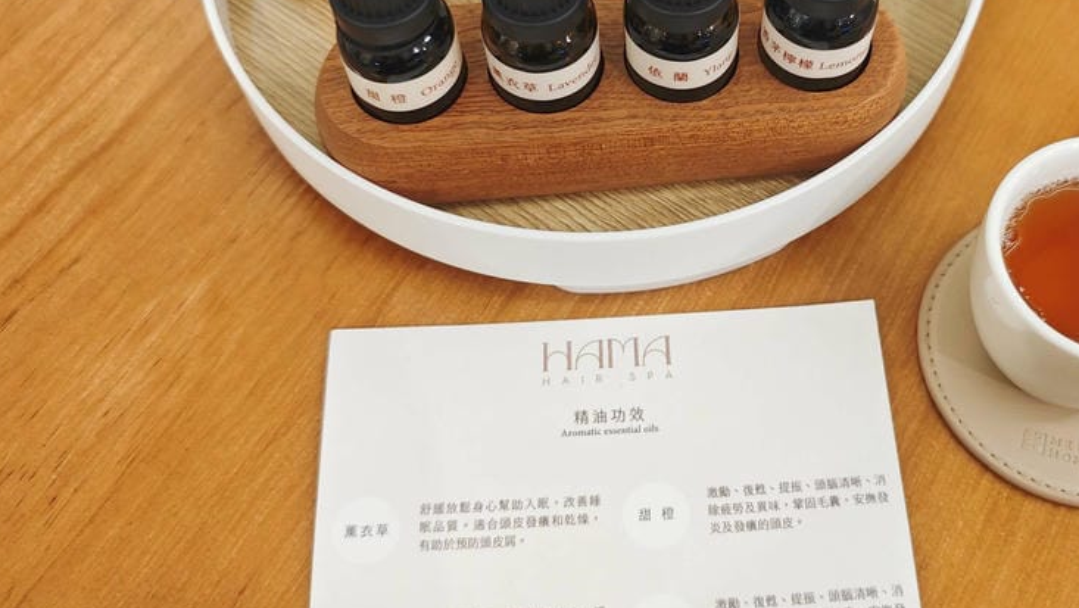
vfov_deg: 28.9
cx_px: 682
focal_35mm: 41
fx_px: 1174
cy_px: 218
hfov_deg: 48.9
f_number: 1.63
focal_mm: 8.72
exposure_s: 1/60
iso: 640
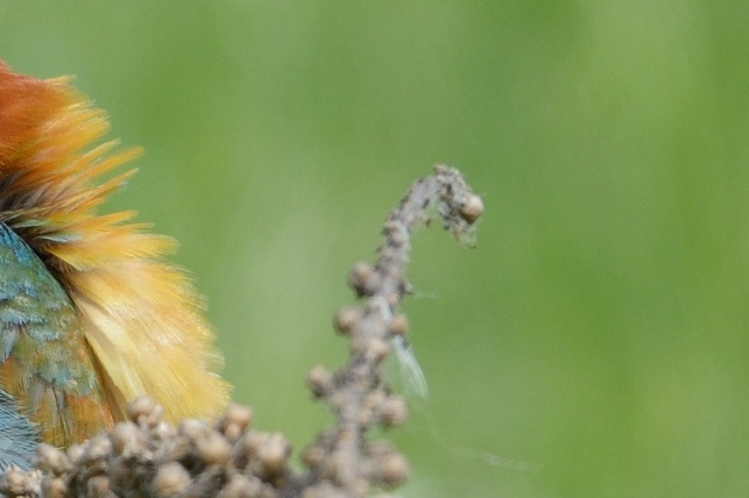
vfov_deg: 0.6
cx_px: -260
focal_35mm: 2241
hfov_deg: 0.9
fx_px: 46599
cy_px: 408
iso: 800
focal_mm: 600
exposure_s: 1/2000
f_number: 8
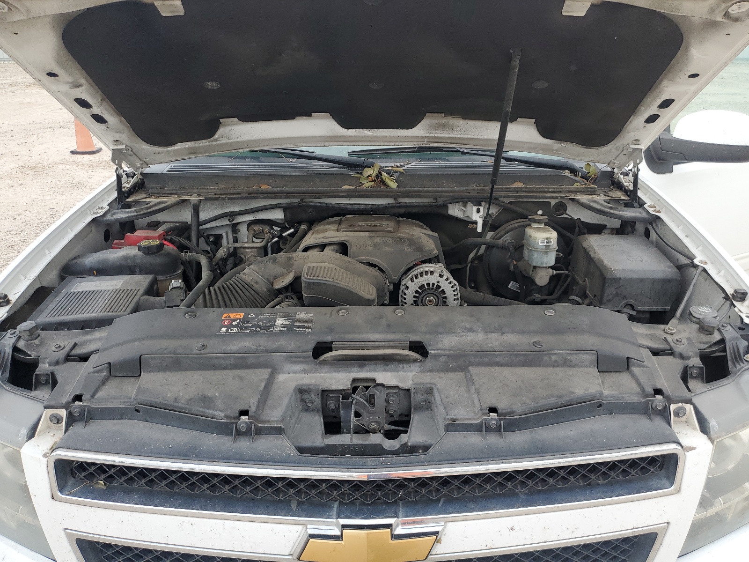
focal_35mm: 26
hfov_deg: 67.3
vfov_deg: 53.1
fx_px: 563
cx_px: 374
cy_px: 281
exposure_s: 1/156
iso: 50
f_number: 1.5
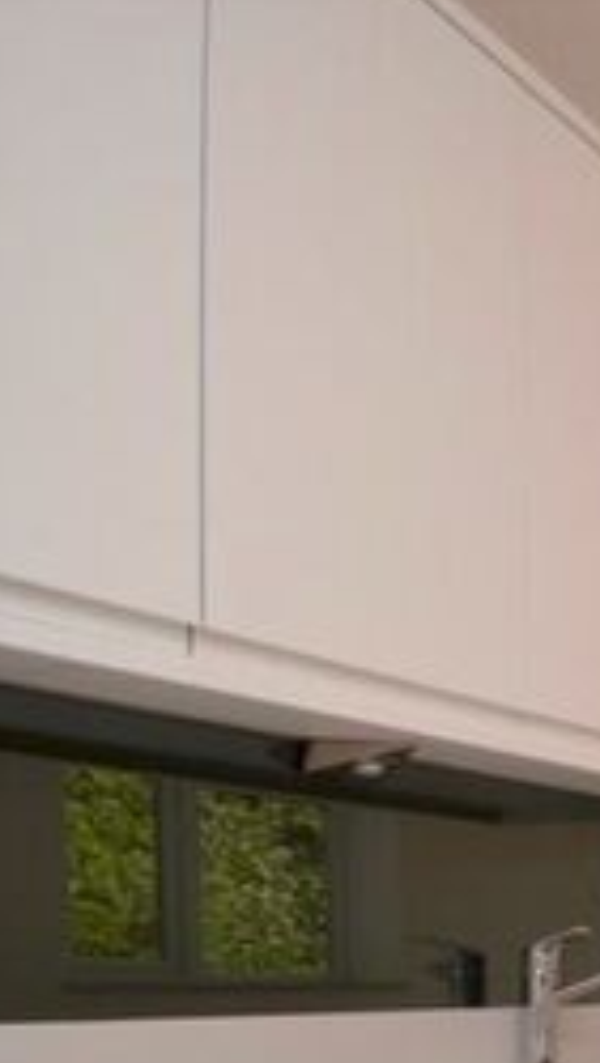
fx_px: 1242
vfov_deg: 42.3
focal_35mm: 44
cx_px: 1311
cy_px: 967
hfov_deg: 16.8
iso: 180
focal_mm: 10
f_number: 5.6
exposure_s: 1/125
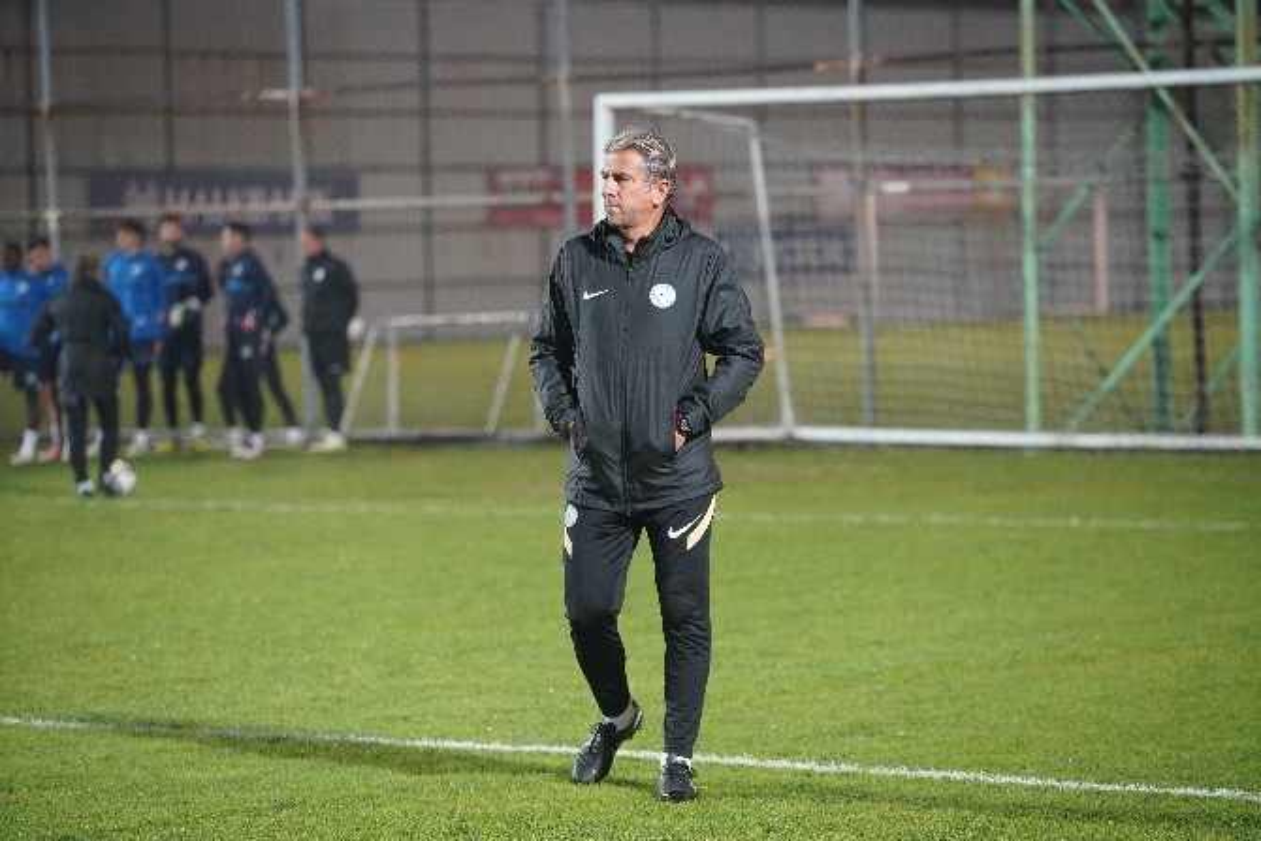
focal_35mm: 145
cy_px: 420
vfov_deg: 9.5
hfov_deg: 14.2
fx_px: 5080
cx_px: 630
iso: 4000
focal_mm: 145
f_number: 3.2
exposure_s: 1/320
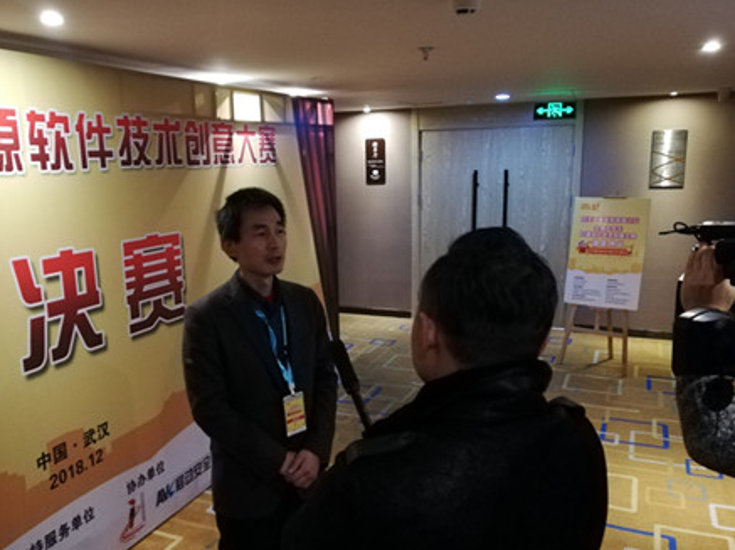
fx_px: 721
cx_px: 340
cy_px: 301
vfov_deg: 41.7
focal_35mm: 34
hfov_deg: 53.9
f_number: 2.2
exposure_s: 1/17.1
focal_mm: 3.81
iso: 1000
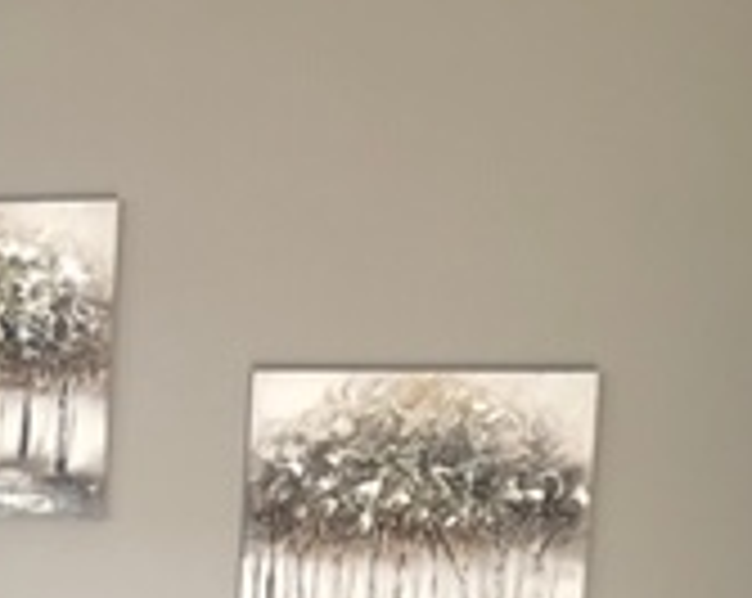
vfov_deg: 14.1
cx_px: -500
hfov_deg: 16.1
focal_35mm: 105
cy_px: 769
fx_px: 2333
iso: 40
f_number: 1.8
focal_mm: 4
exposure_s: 1/15
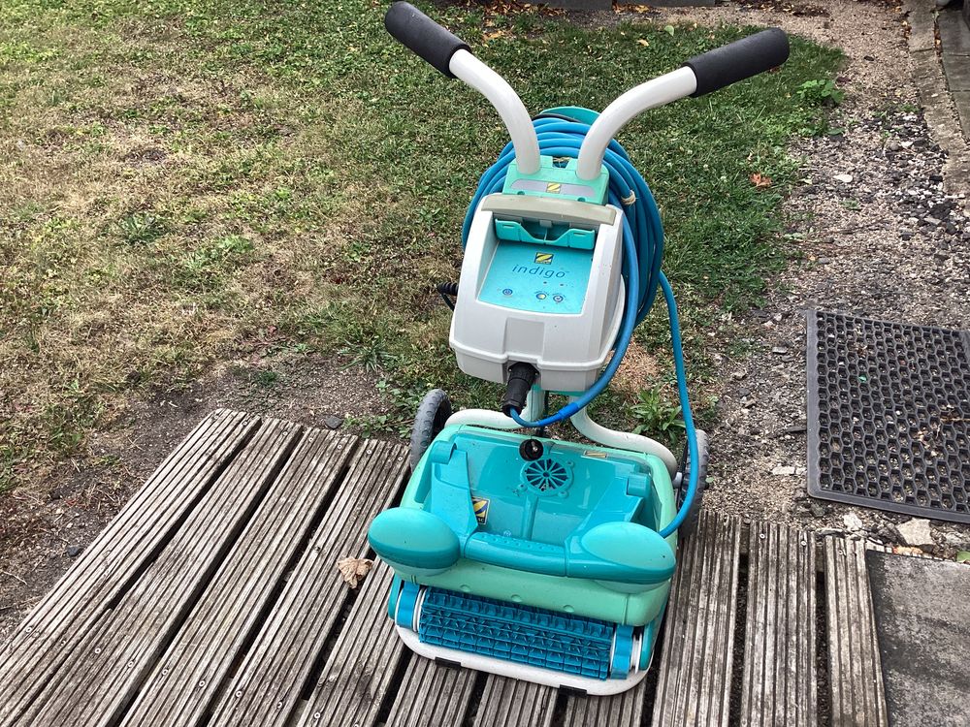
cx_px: 485
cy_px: 364
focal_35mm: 31
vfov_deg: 45.4
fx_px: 869
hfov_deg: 58.4
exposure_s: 1/100
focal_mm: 3.3
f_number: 2.4
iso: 25
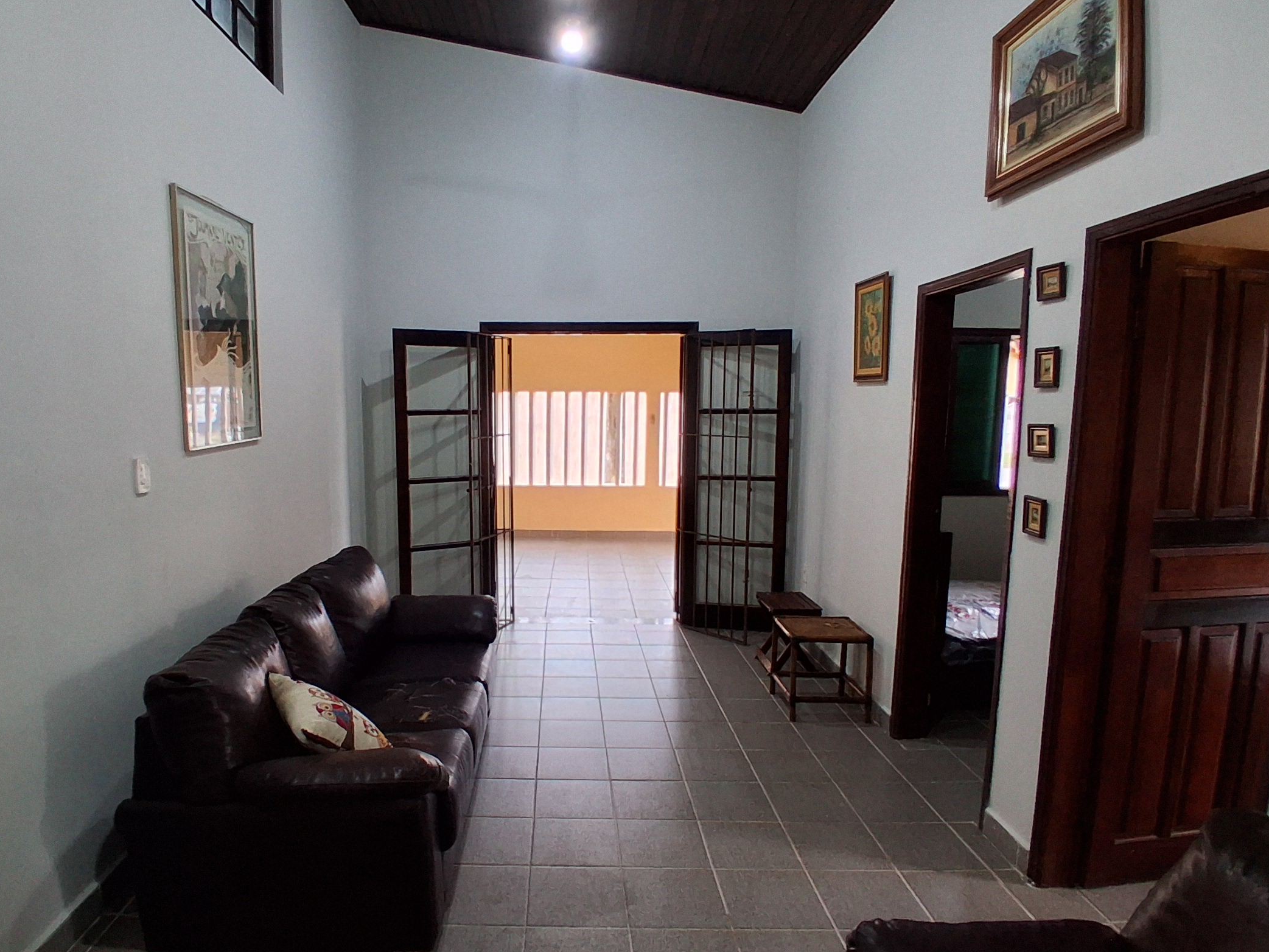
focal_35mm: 21
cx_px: 566
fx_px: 770
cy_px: 499
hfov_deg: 78.7
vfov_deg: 63.4
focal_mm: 1.4
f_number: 2.2
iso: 200
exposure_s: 1/40
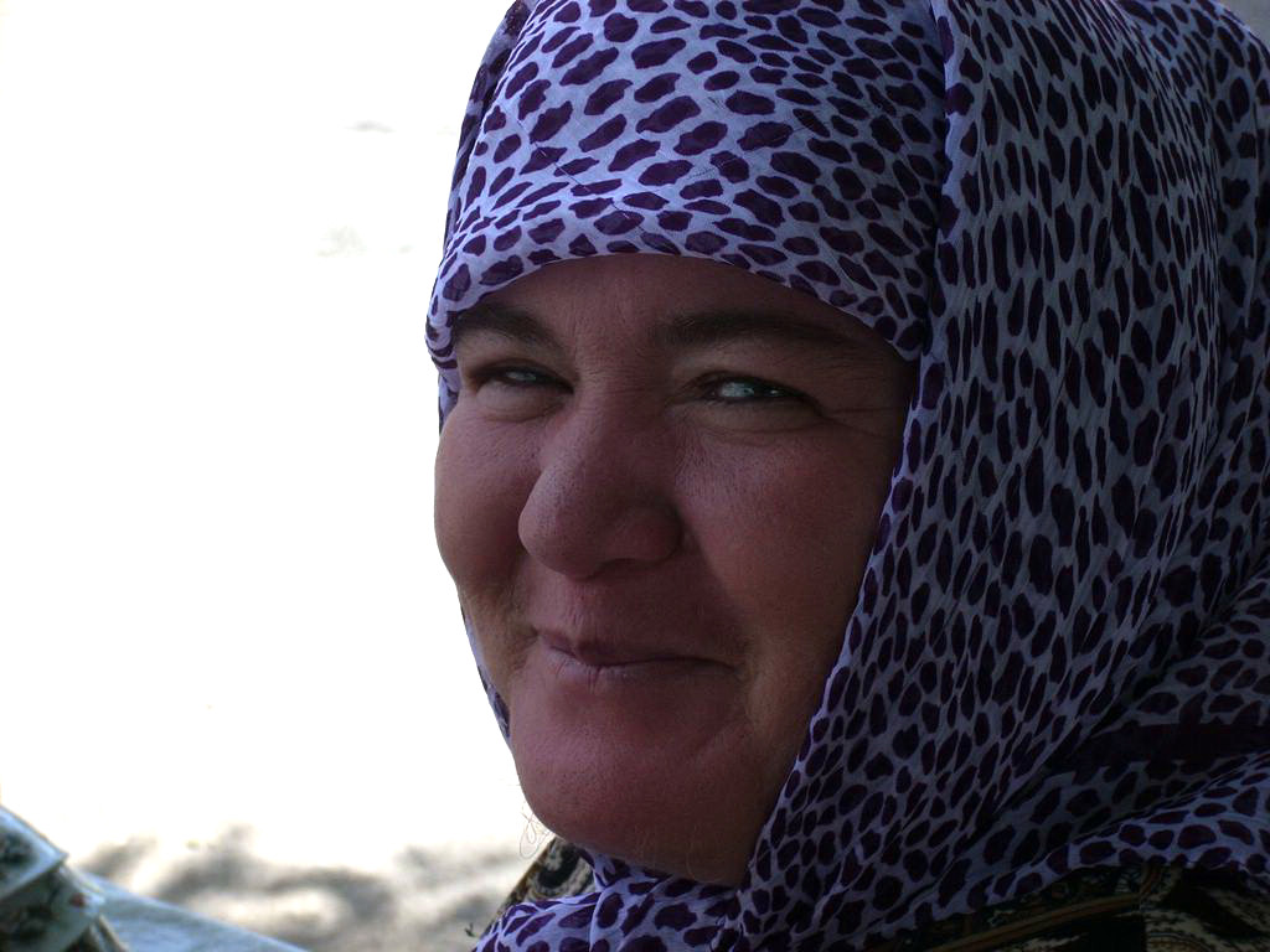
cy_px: 476
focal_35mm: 113
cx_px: 635
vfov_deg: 13.1
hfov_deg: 17.4
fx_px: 4146
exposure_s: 1/285
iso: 64
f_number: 5.2
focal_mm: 18.6
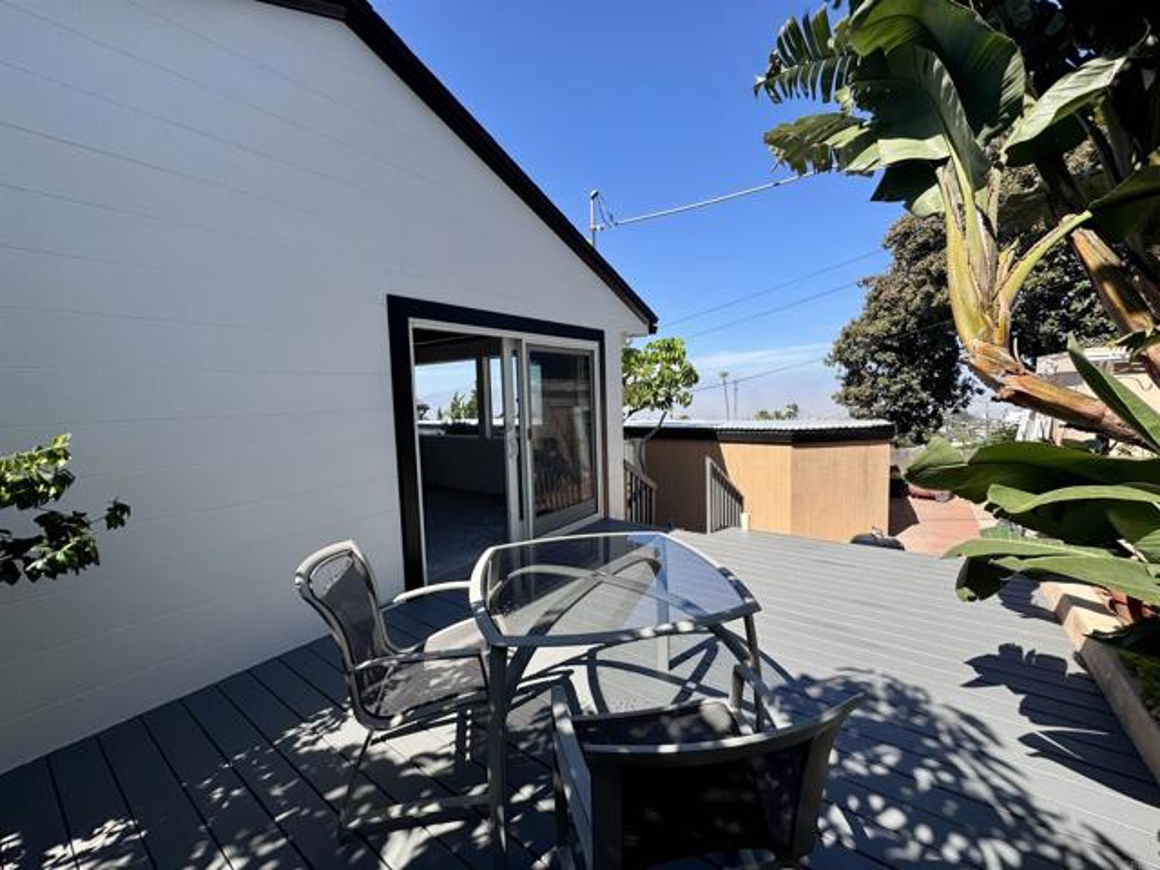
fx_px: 469
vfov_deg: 85.7
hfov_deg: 102.1
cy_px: 435
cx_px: 580
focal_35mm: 14
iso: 50
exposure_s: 1/1346
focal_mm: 2.22
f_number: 2.2
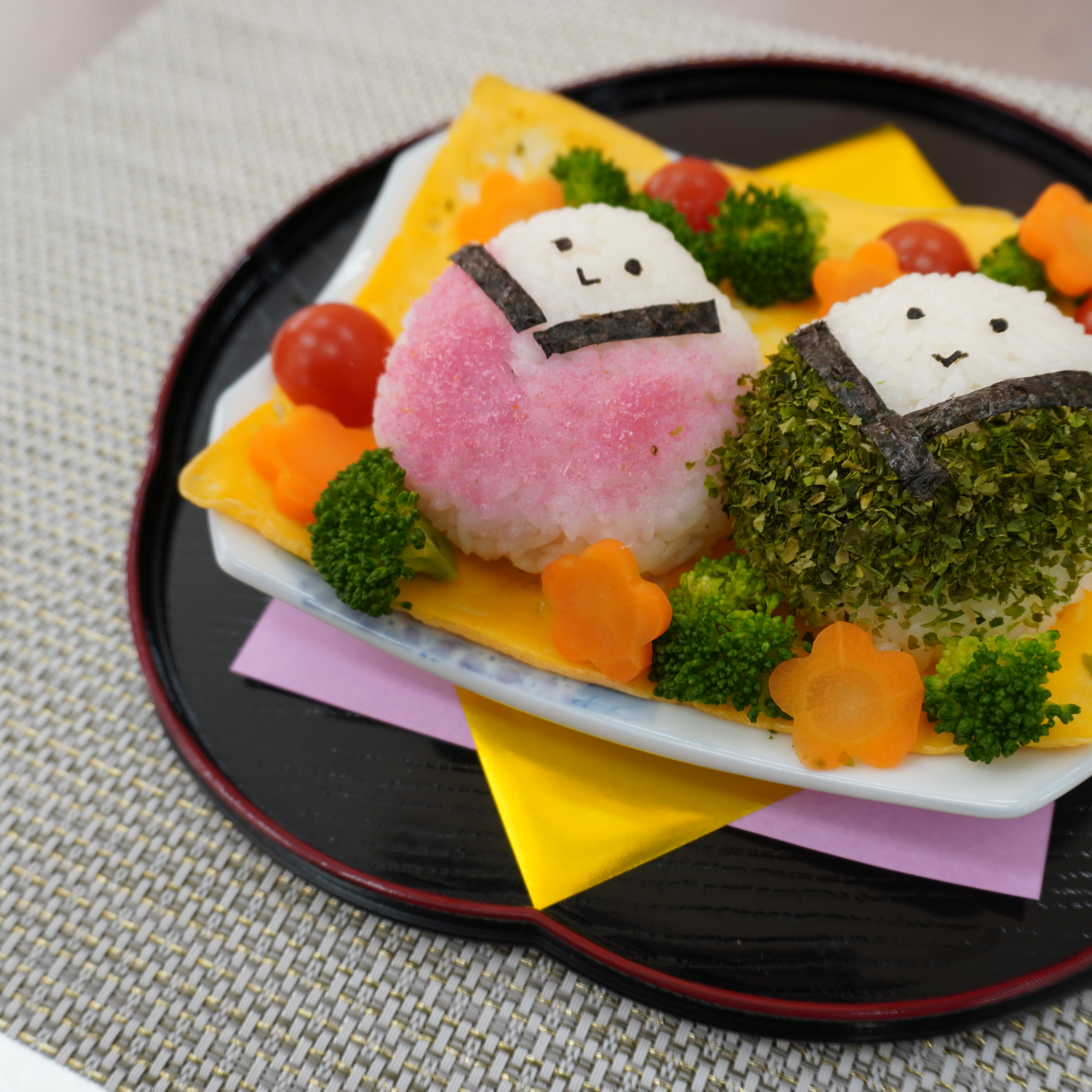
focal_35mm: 31
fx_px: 1106
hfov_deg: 51.6
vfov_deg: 52.5
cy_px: 543
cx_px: 722
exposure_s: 1/60
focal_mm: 16
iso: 160
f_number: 4
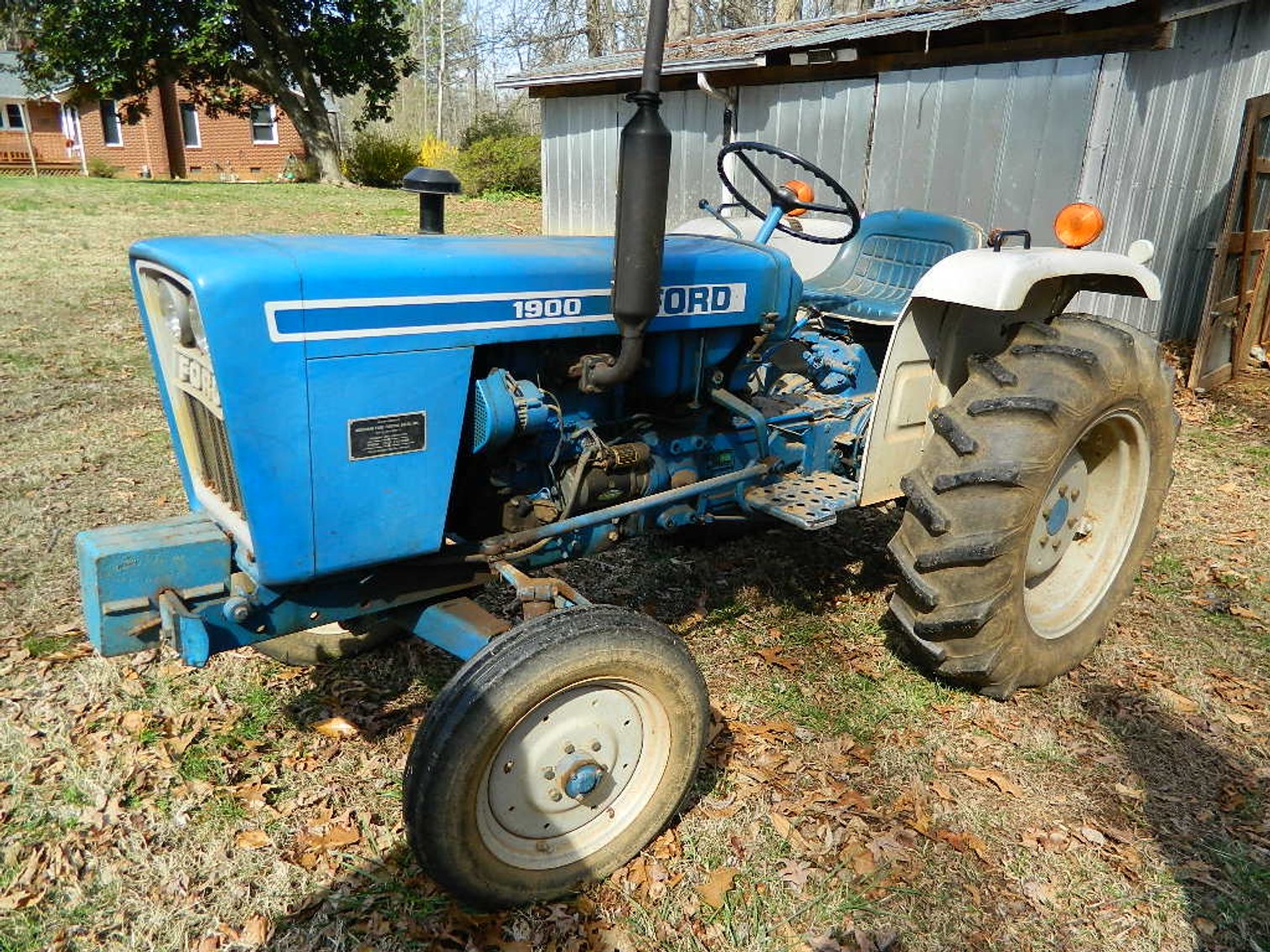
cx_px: 635
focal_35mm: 25
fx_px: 917
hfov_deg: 69.4
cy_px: 476
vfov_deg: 54.9
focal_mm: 4.5
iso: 80
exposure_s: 1/320
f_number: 3.1
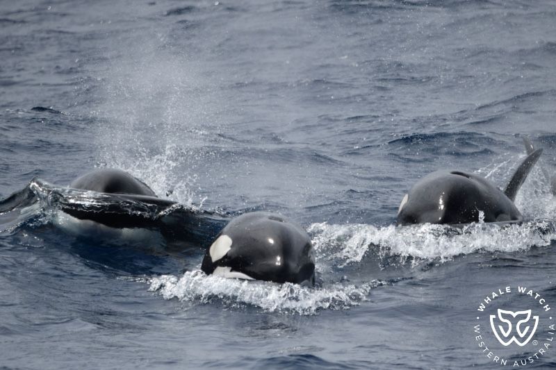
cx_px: 278
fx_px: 7720
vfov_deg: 2.7
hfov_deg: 4.1
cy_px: 185
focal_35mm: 500
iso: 720
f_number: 6.3
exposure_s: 1/8000
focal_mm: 500
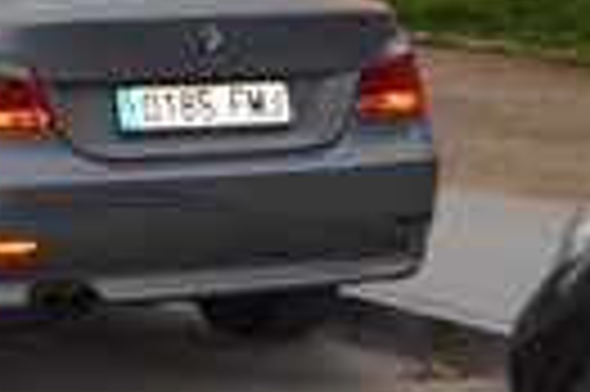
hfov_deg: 10.6
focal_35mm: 190
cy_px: -383
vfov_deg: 7.0
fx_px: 3110
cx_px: -216
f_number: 4.5
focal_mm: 26
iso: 100
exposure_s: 1/200
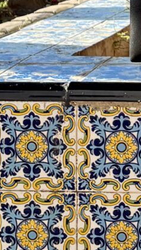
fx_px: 1159
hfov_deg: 6.6
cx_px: 327
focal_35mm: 174
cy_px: -104
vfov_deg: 11.9
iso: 50
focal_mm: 5.96
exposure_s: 1/679
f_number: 1.6
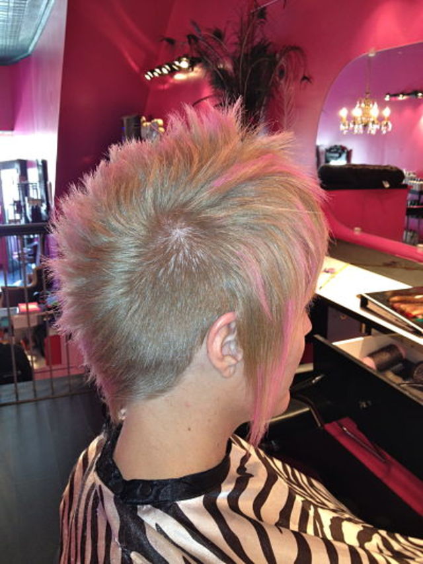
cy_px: 282
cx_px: 212
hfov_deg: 40.7
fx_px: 570
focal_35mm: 35
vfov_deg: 52.6
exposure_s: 1/20
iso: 100
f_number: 2.4
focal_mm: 4.28
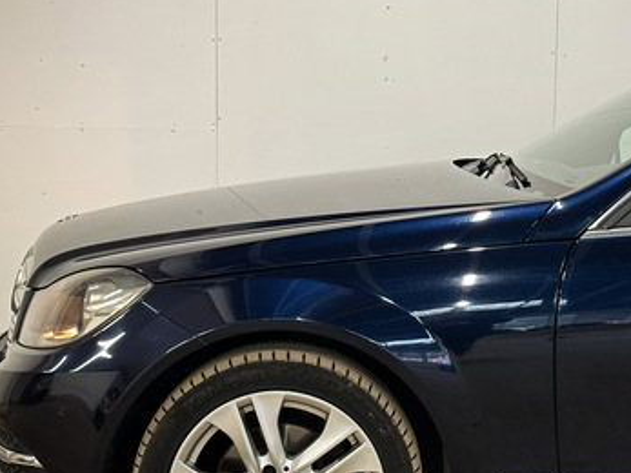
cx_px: 455
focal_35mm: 83
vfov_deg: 17.8
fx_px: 1512
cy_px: 253
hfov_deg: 23.4
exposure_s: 1/50
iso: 160
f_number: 1.8
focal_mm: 6.86
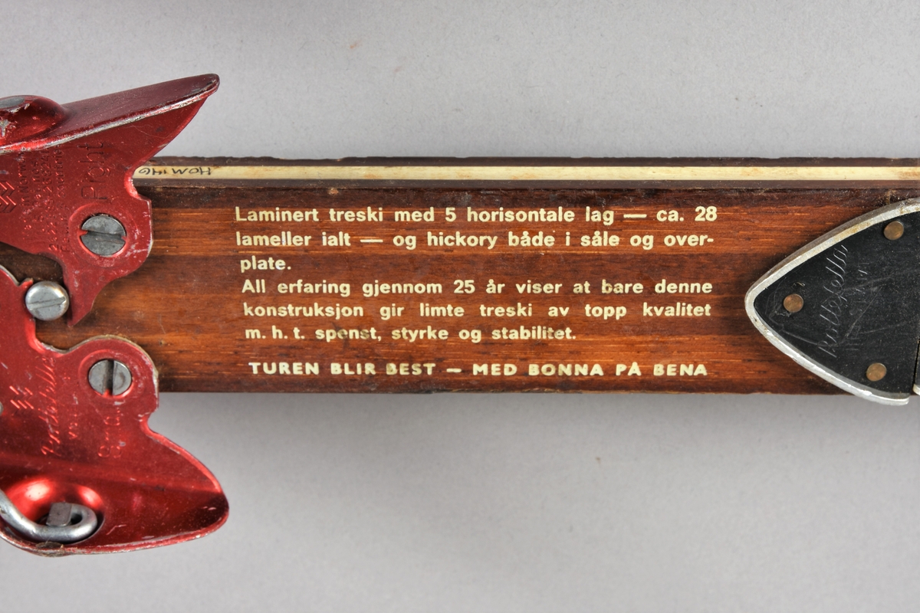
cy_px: 306
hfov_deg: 29.9
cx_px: 460
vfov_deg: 20.2
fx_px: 1725
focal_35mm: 68
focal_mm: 45
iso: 100
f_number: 11
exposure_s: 1/125
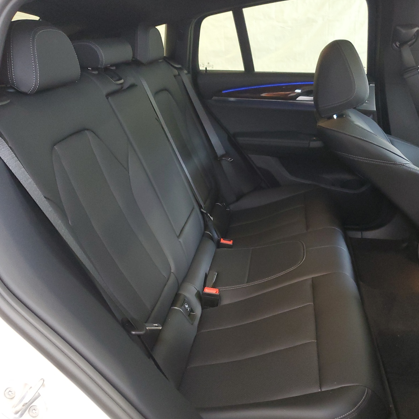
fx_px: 425
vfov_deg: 52.5
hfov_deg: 52.5
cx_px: 218
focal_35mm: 31
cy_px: 208
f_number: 1.5
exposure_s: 1/40
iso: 293
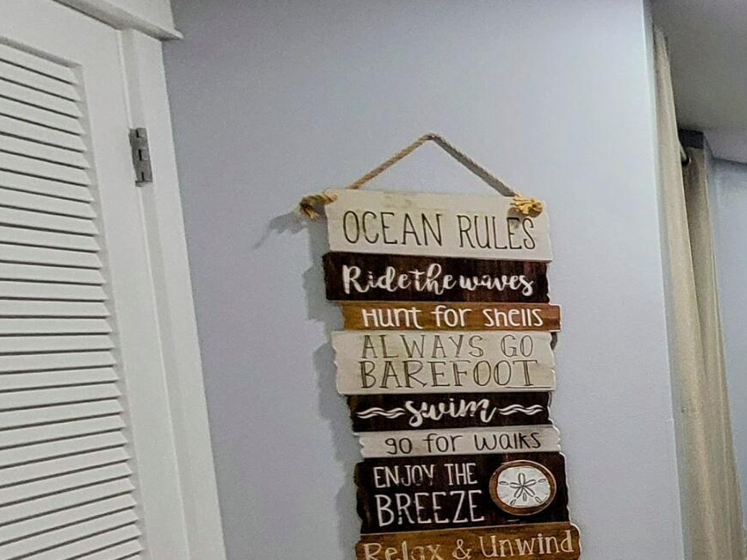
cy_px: 490
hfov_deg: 23.9
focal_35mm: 45
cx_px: 1285
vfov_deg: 30.9
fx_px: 971
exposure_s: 1/60
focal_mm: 2.2
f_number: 2.2
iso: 400
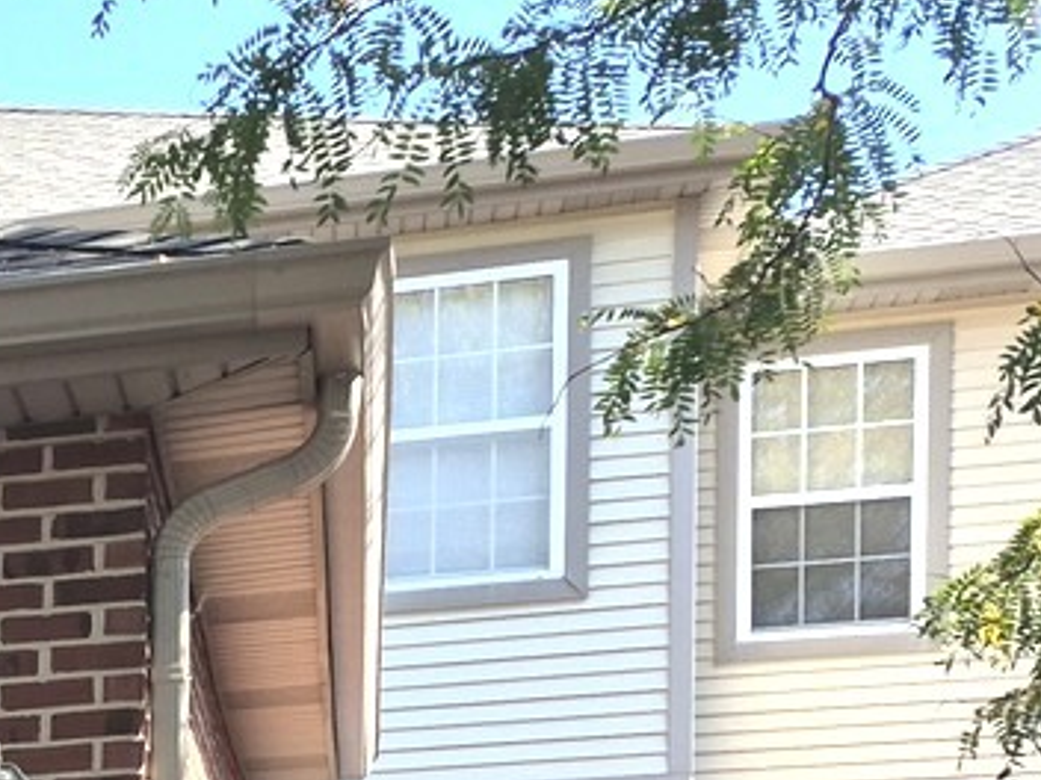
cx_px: -796
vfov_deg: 14.3
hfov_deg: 17.3
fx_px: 2827
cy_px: 1288
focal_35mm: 94
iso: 25
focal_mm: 5.4
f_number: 1.8
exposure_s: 1/578
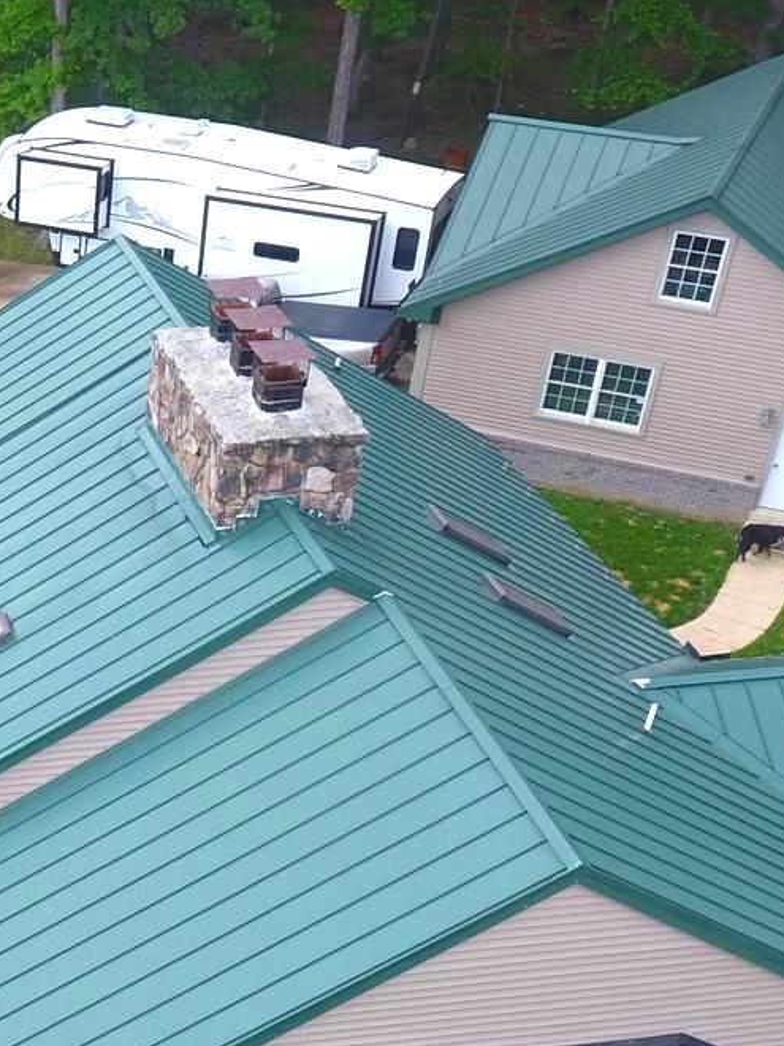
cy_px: 961
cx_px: -207
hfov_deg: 21.6
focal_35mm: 62
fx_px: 1874
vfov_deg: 29.8
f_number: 2.8
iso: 100
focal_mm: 3.61
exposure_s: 1/163
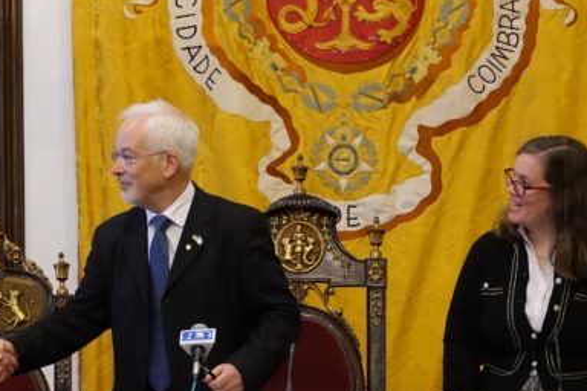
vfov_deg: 6.6
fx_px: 3391
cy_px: 156
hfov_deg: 9.9
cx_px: 209
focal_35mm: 208
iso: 1600
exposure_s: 1/125
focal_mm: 40.73
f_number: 4
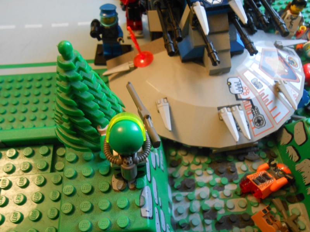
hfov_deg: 60.0
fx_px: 269
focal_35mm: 30
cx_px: 155
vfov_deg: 46.8
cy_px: 116
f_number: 3.8
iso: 400
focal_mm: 5.3
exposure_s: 1/3
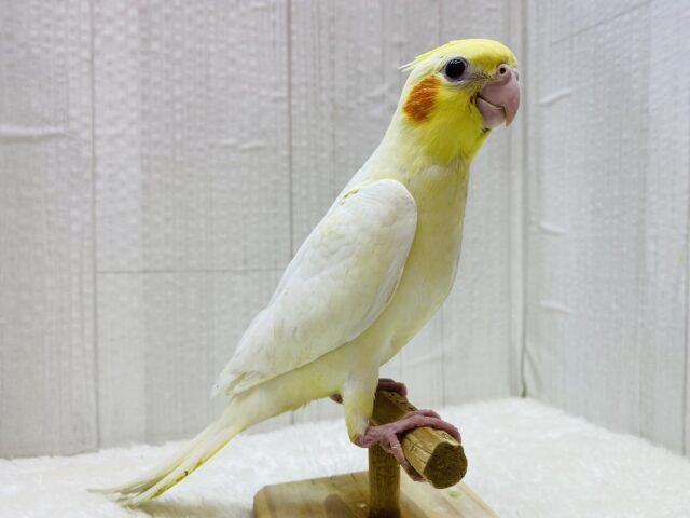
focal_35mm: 26
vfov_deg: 53.1
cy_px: 259
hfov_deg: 67.3
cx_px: 345
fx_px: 518
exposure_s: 1/100
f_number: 1.8
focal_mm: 4.25
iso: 50
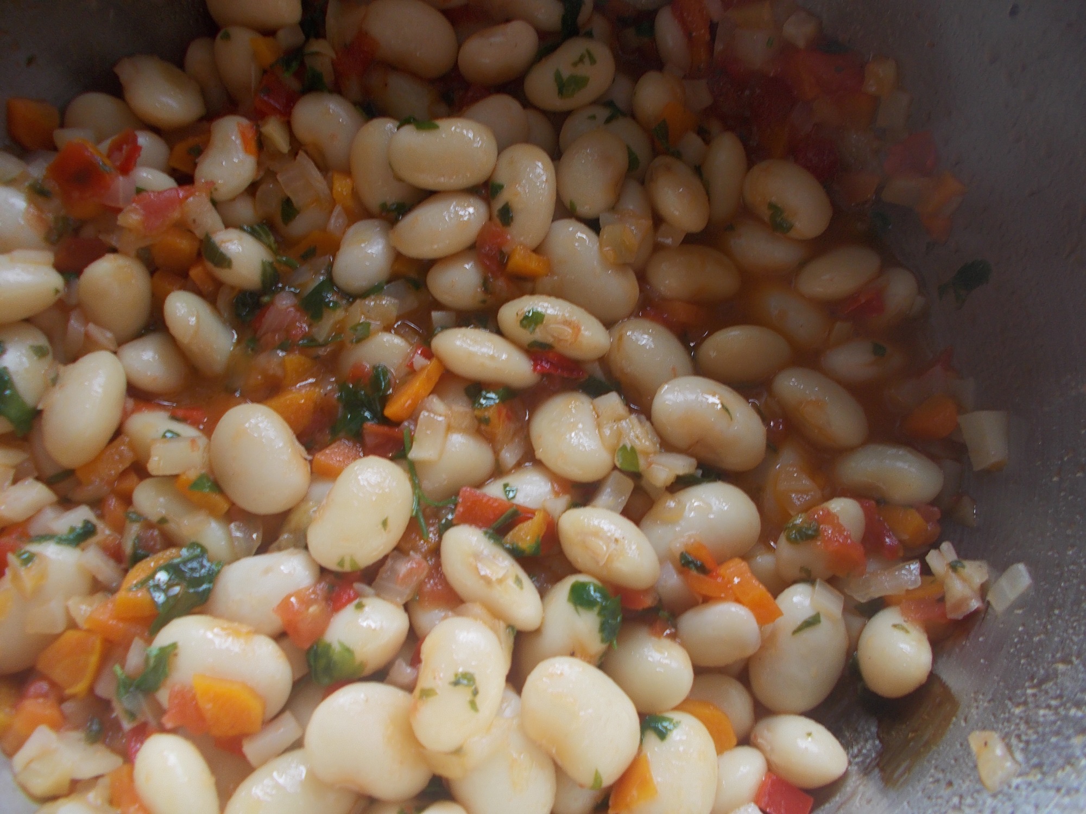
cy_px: 407
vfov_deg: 53.1
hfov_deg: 67.3
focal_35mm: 26
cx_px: 543
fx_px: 816
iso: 80
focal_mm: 4.6
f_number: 3.2
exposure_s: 1/30
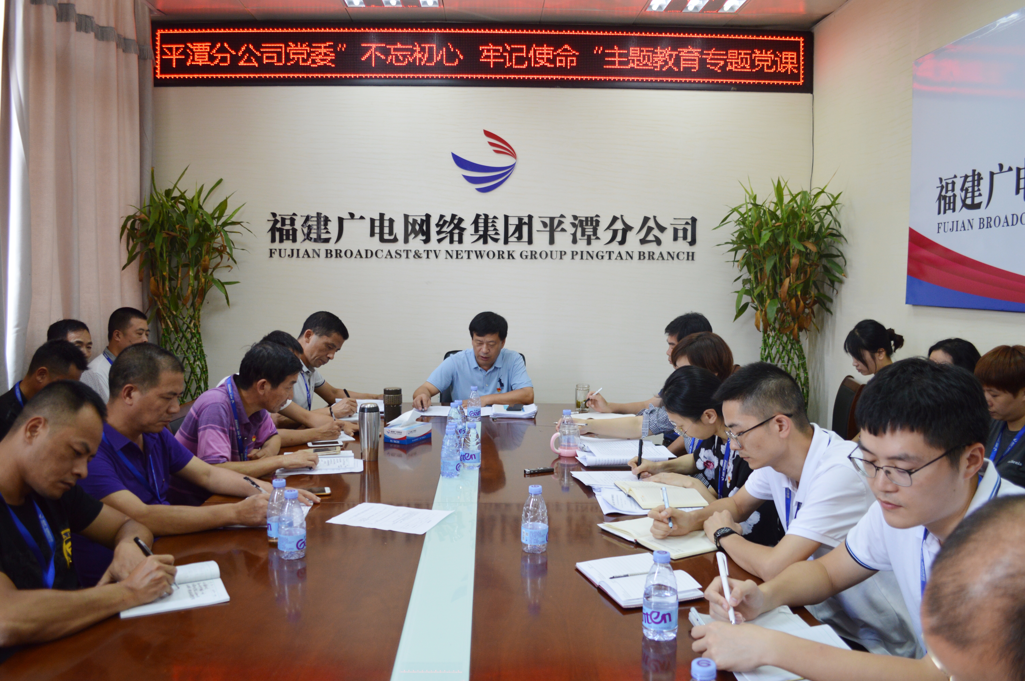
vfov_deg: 47.8
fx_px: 768
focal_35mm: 27
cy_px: 340
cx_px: 512
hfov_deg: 67.4
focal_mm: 18
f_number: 3.5
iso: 400
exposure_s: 1/50
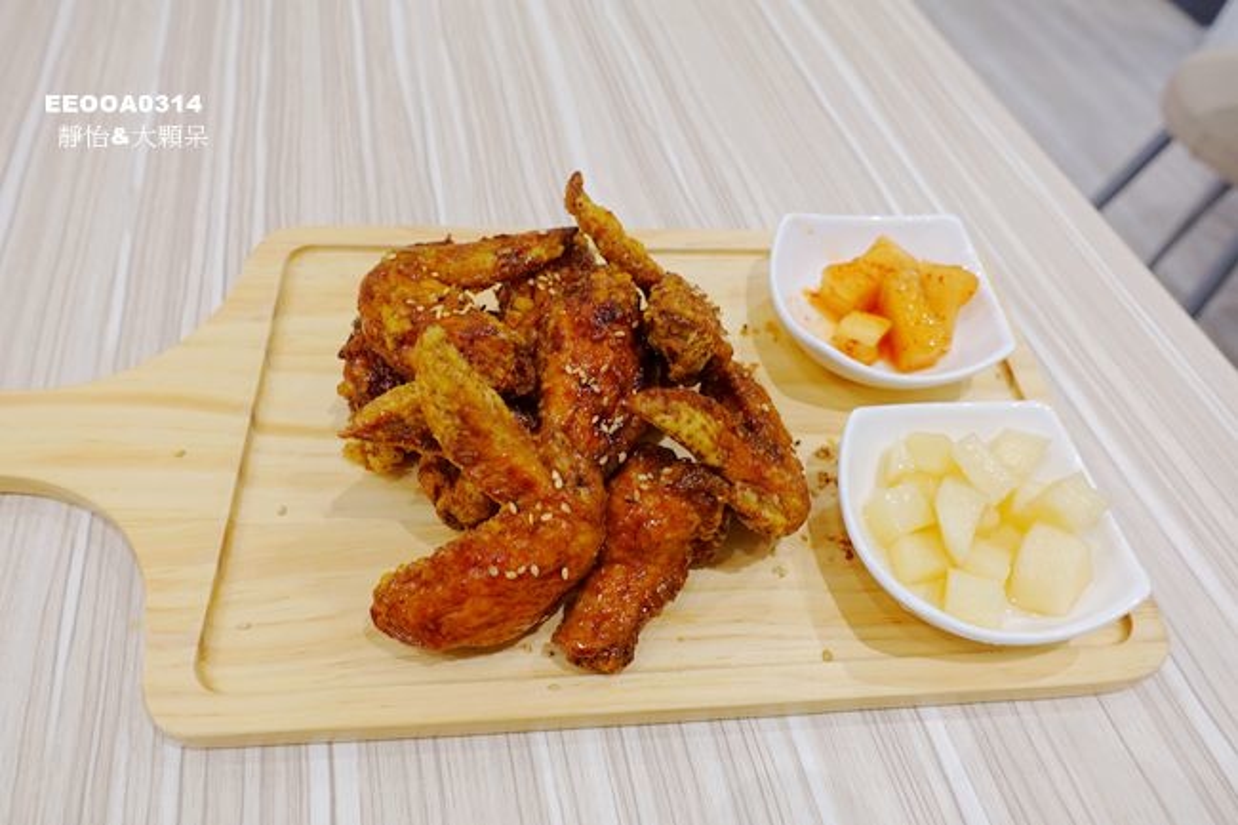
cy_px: 412
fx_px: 825
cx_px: 619
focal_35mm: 24
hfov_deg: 73.8
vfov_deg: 53.1
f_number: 2.8
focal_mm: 8.8
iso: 125
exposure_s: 1/30
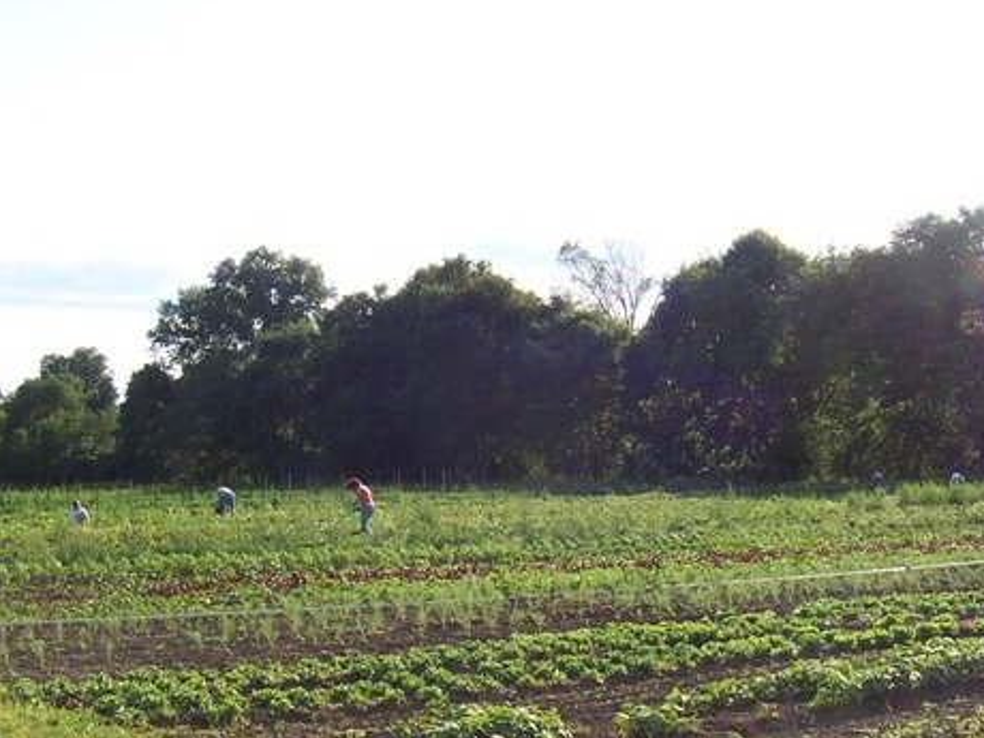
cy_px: 366
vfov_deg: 37.7
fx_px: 1080
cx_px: 501
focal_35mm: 38
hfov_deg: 49.0
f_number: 5.6
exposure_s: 1/350
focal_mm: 5.6
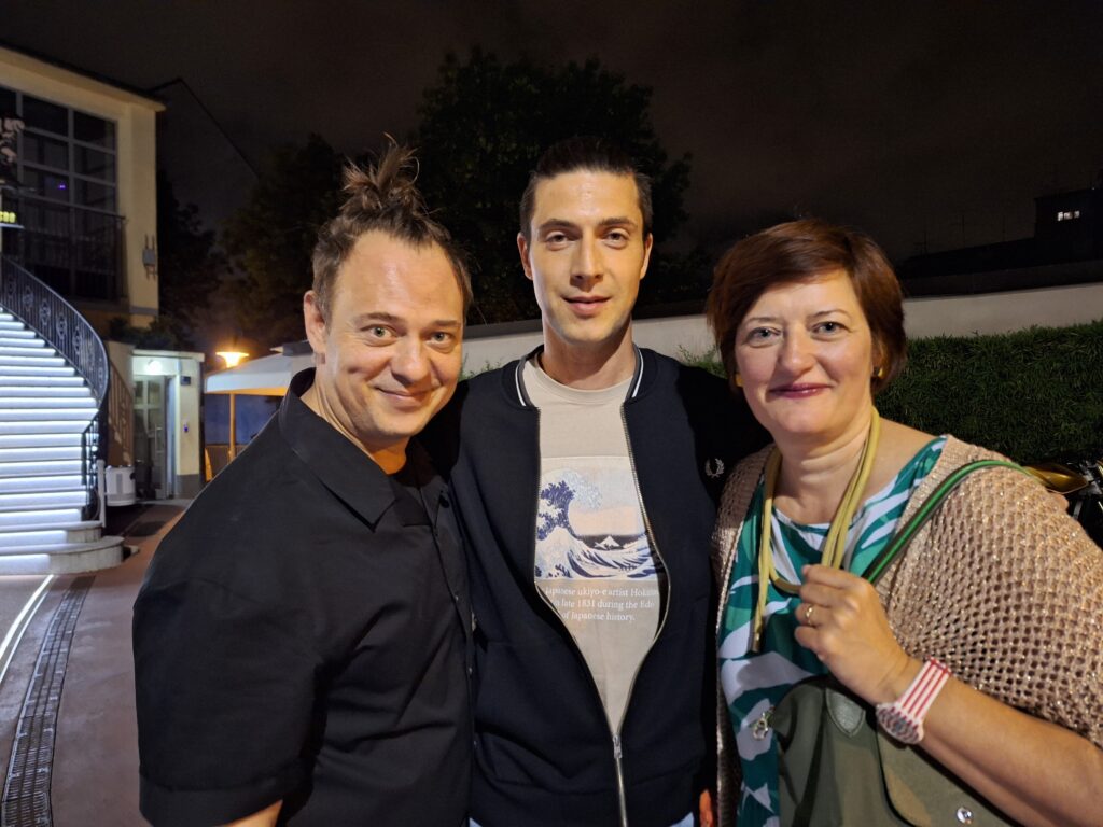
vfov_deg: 58.9
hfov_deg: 73.9
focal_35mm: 23
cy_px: 414
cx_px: 552
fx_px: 733
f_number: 1.8
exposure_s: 1/20
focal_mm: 5.54
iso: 400
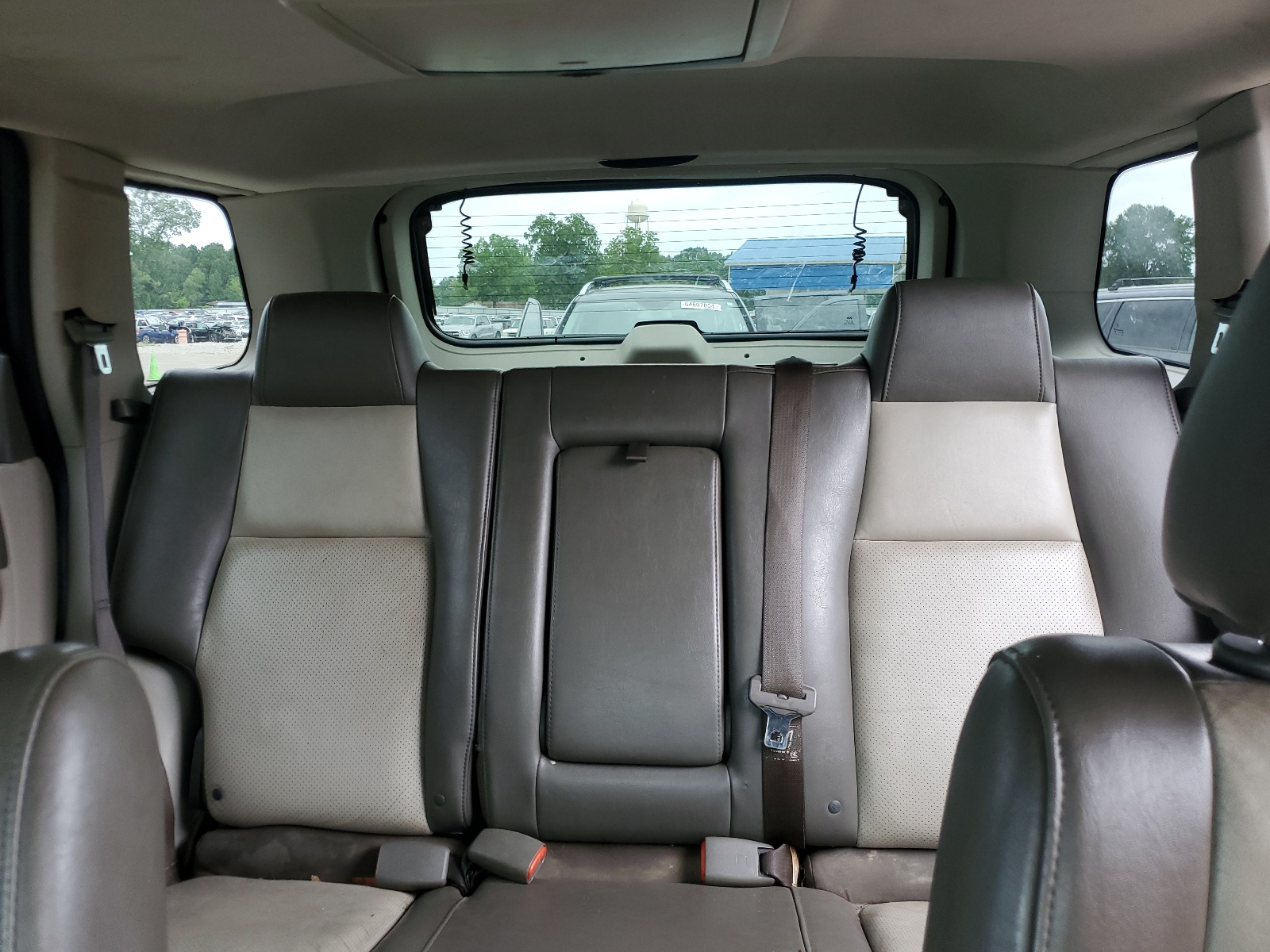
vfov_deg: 53.1
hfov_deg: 67.3
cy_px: 476
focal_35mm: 26
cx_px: 635
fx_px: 954
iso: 63
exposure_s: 1/120
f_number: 1.5
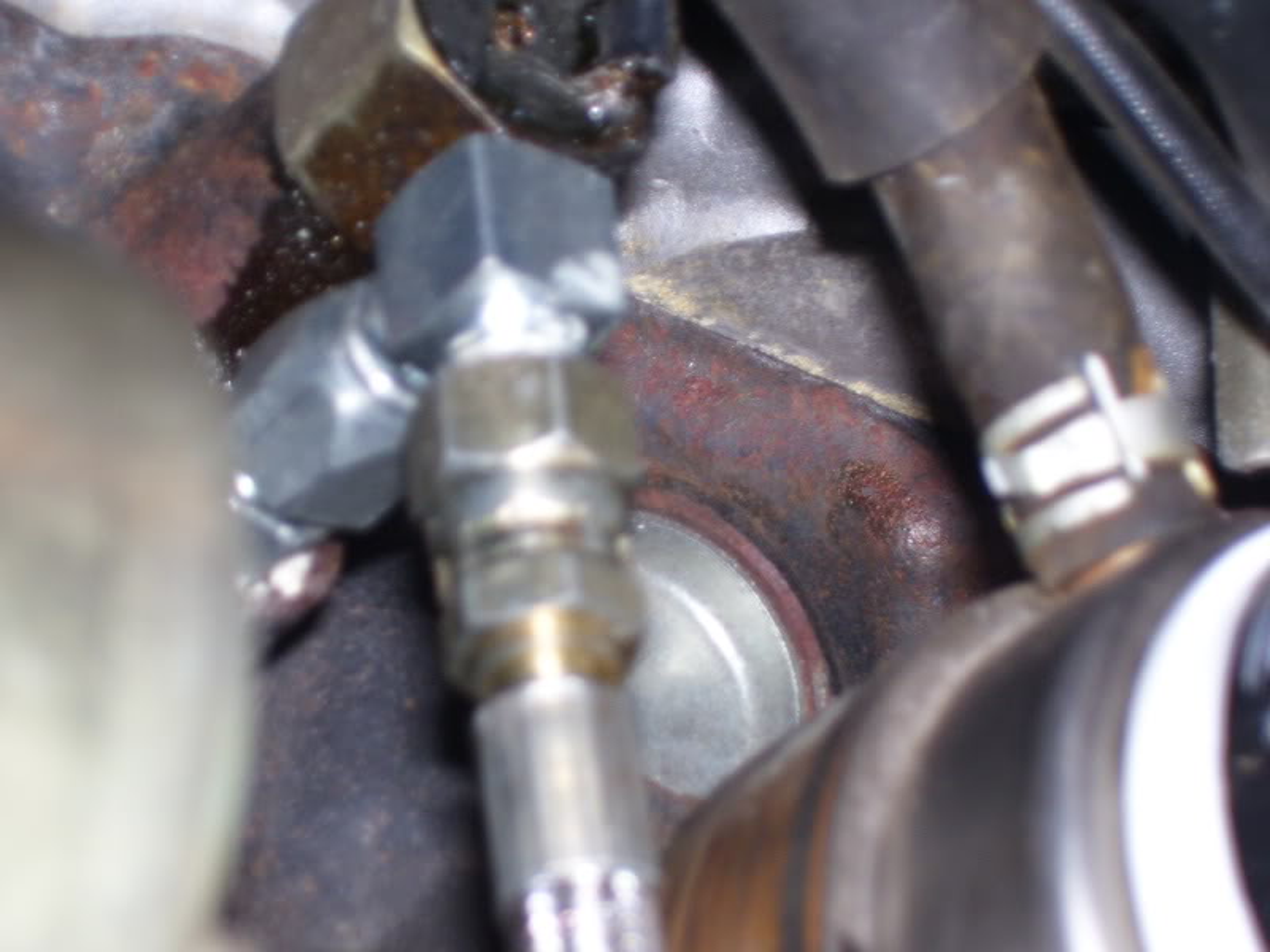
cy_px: 476
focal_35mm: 111
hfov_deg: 17.7
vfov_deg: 13.3
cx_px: 635
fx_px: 4072
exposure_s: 1/90
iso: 125
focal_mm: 18
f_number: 4.6
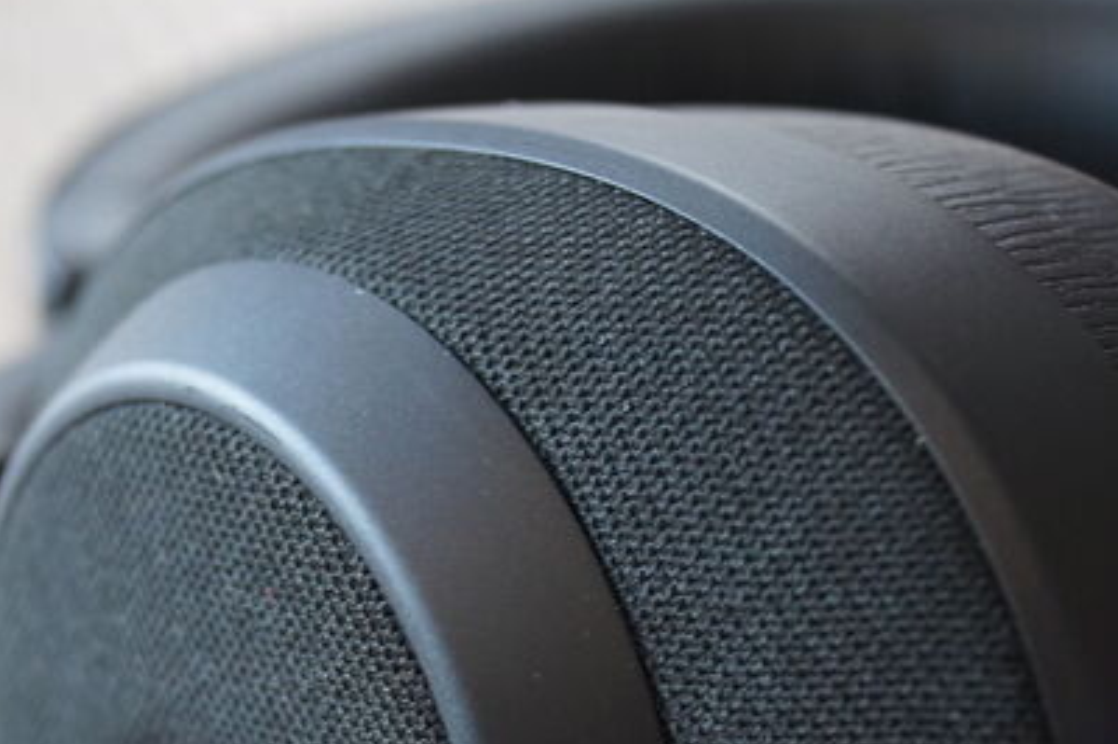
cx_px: 430
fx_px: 3383
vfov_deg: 12.4
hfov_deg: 18.7
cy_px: 755
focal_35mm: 109
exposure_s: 1/60
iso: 640
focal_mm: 35
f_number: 5
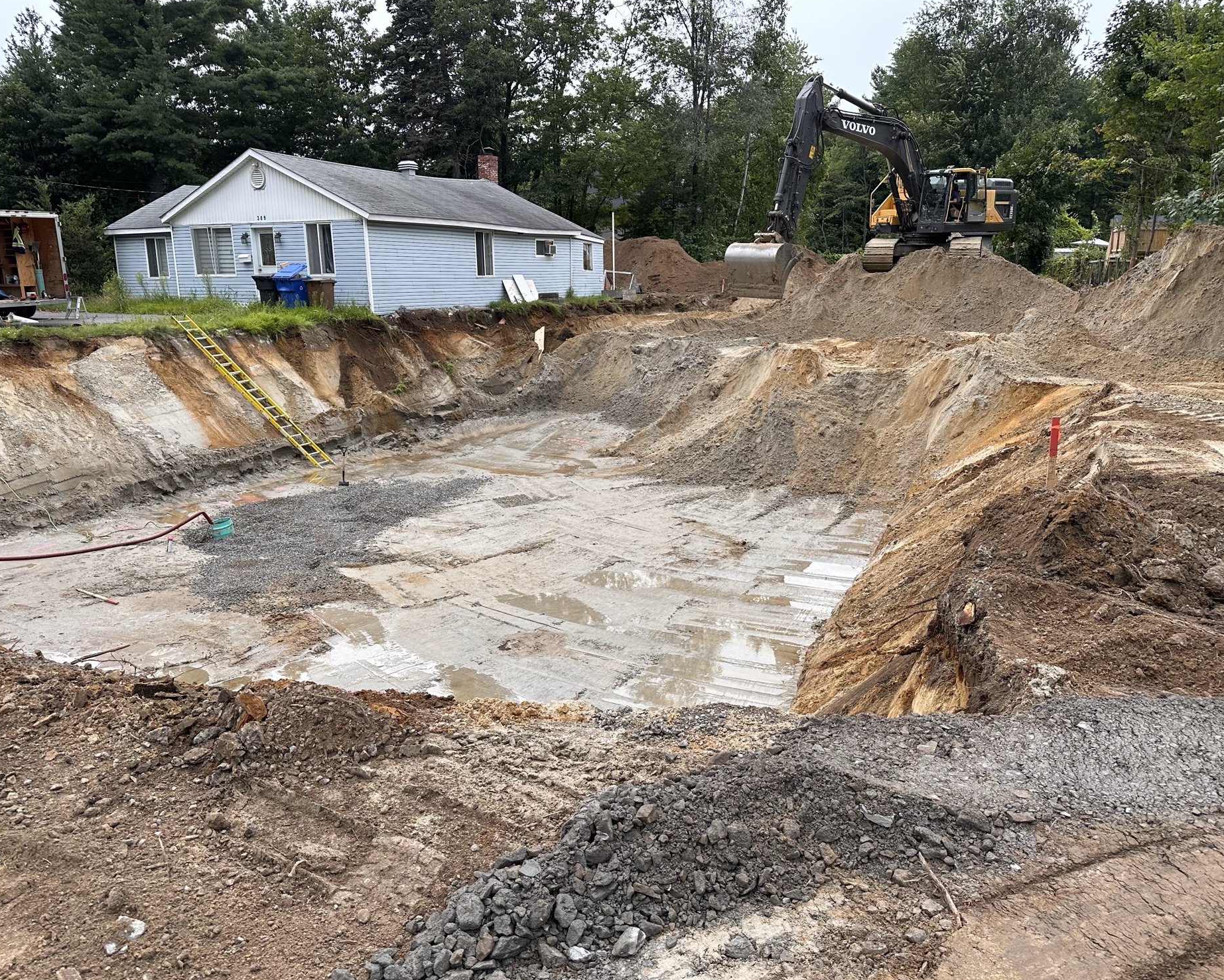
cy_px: 491
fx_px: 942
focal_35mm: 26
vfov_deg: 54.9
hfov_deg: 66.0
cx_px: 622
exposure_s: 1/529
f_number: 1.78
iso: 80
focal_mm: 6.86
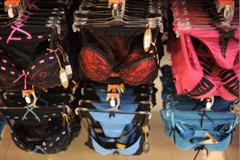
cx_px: 120
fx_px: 333
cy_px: 80
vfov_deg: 26.9
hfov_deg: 39.6
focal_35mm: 50
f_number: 1.4
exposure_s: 1/60
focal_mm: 50
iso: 200
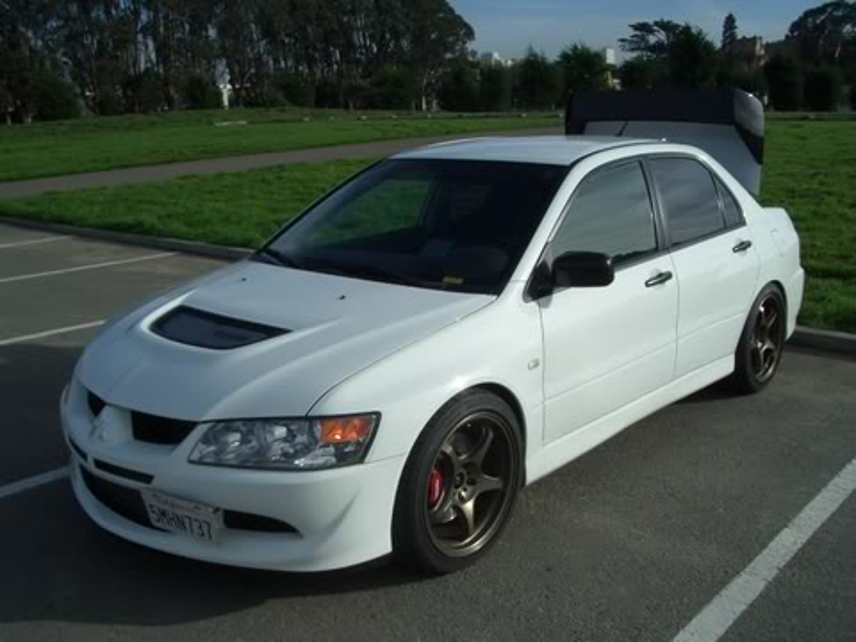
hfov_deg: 52.6
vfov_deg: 40.7
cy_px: 321
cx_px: 428
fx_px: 865
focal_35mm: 35
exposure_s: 1/1000
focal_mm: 5.8
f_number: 4.3
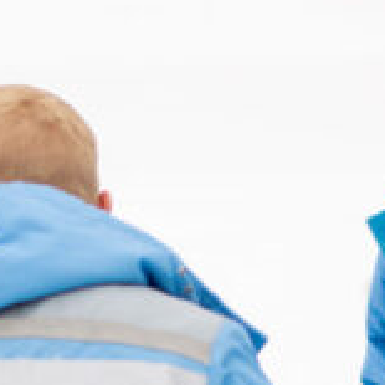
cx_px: -15
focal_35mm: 326
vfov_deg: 5.3
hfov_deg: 5.4
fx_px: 4102
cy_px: 635
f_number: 2.5
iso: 250
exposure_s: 1/2000
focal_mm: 58
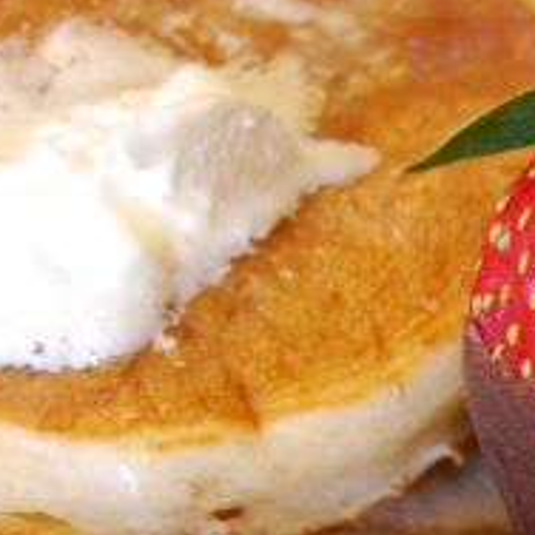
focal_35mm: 222
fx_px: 3882
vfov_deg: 7.9
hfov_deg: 7.6
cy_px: 511
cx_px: 982
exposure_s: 1/30
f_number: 4.5
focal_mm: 32
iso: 640
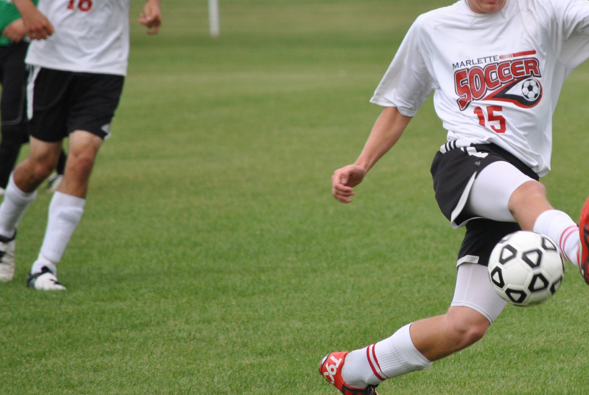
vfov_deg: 2.5
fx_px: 8928
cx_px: 491
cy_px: 151
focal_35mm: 545
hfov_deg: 3.8
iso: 400
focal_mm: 200
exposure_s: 1/500
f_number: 5.6
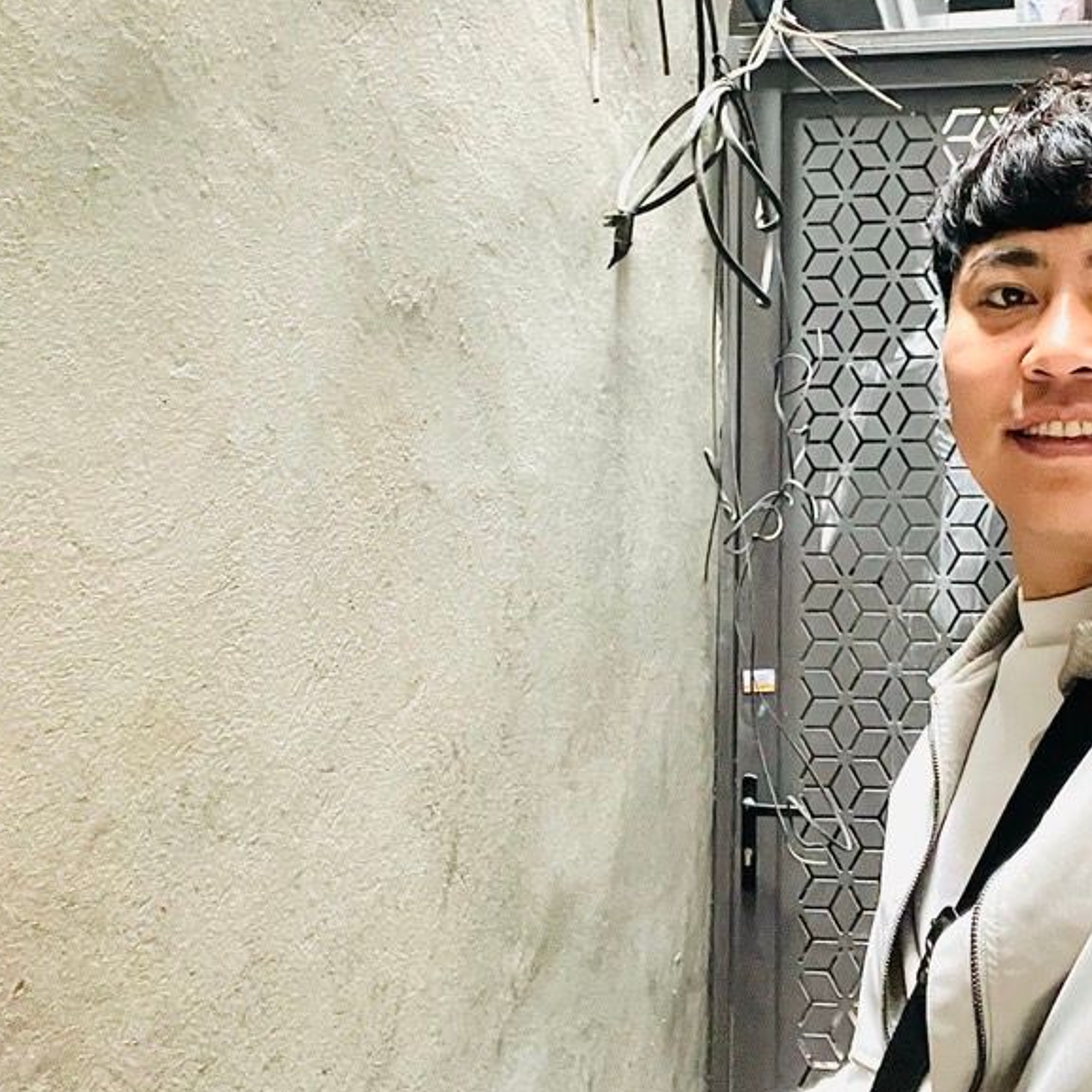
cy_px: 408
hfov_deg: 44.2
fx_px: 1285
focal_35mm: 36
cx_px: 850
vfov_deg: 45.6
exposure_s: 1/15
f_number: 2.2
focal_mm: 2.71
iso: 800
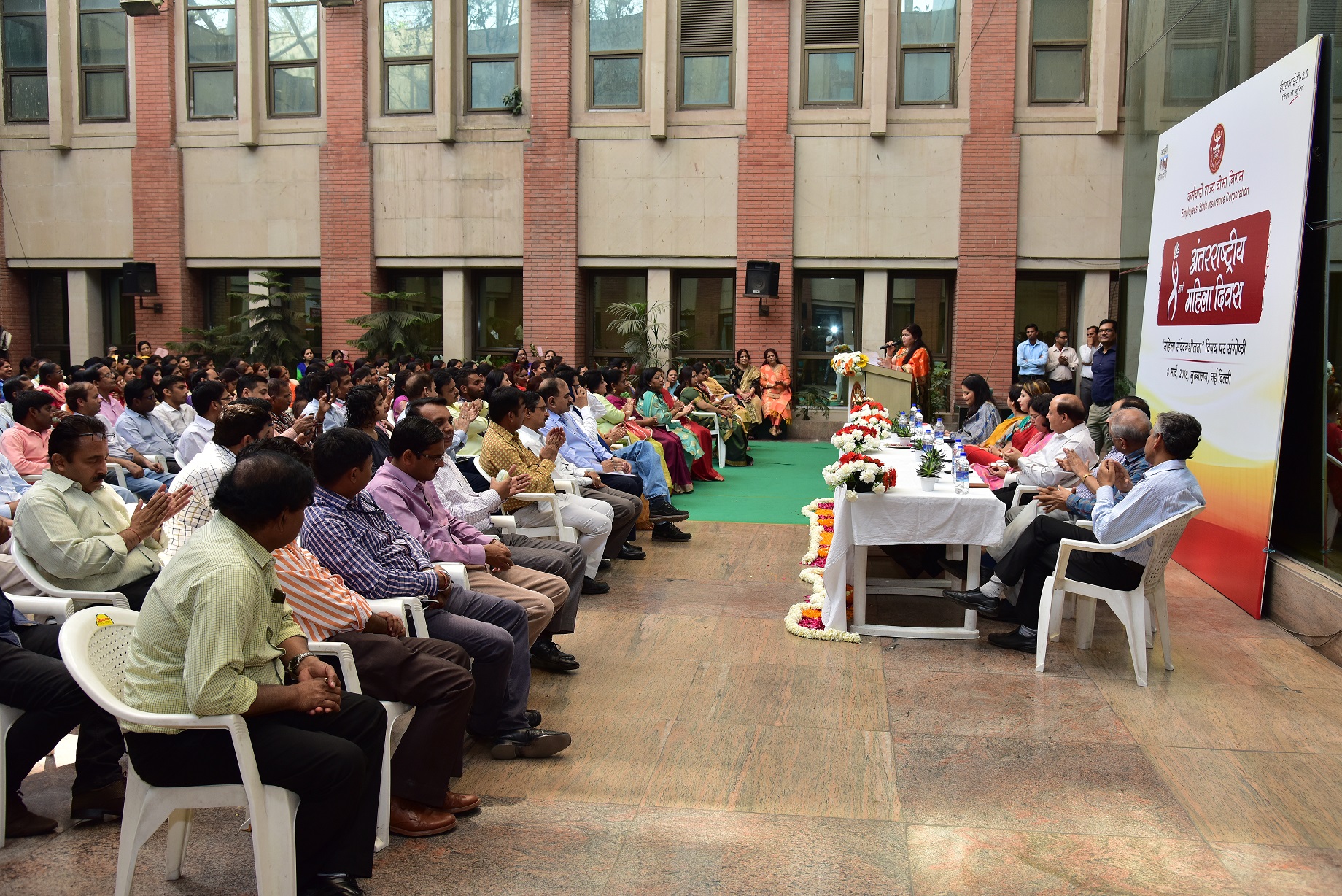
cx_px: 671
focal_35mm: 31
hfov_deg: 60.3
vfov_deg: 42.4
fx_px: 1156
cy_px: 448
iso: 400
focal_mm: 31
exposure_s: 1/160
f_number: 5.6
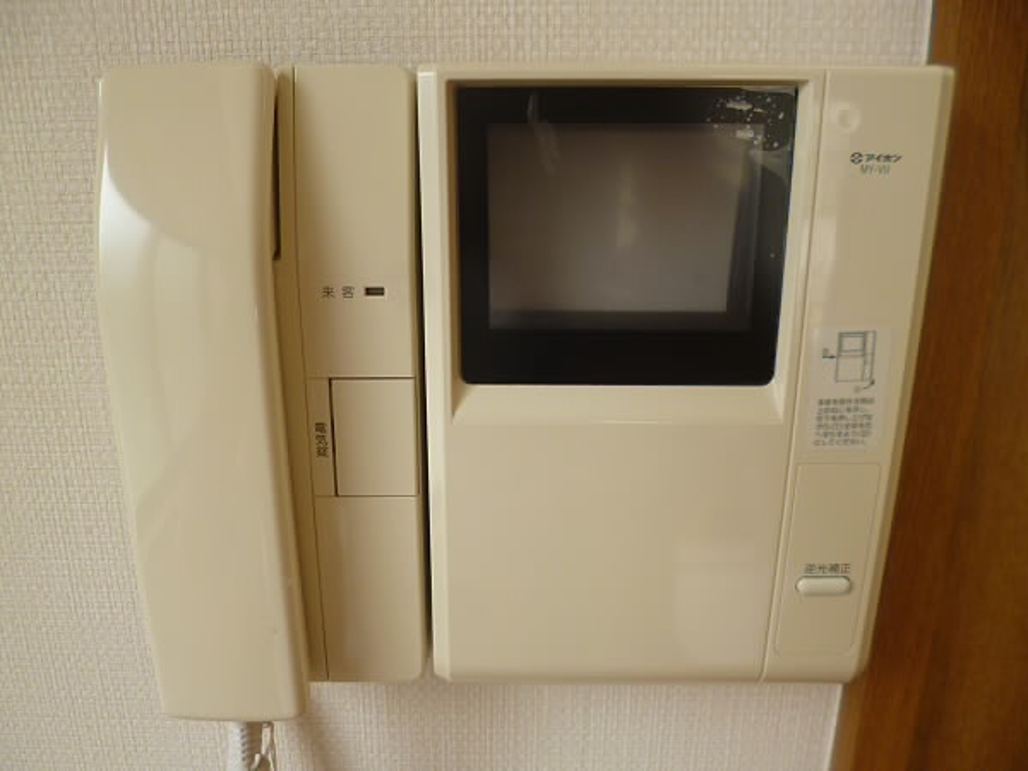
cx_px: 514
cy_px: 386
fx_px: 713
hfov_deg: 71.6
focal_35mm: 24
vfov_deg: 56.8
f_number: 2.5
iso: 100
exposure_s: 1/125
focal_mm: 4.3
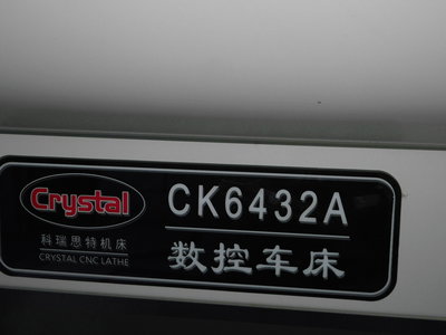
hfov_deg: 37.5
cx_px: 223
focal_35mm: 51
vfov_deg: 28.6
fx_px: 657
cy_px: 168
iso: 125
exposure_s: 1/30
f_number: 3.8
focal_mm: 9
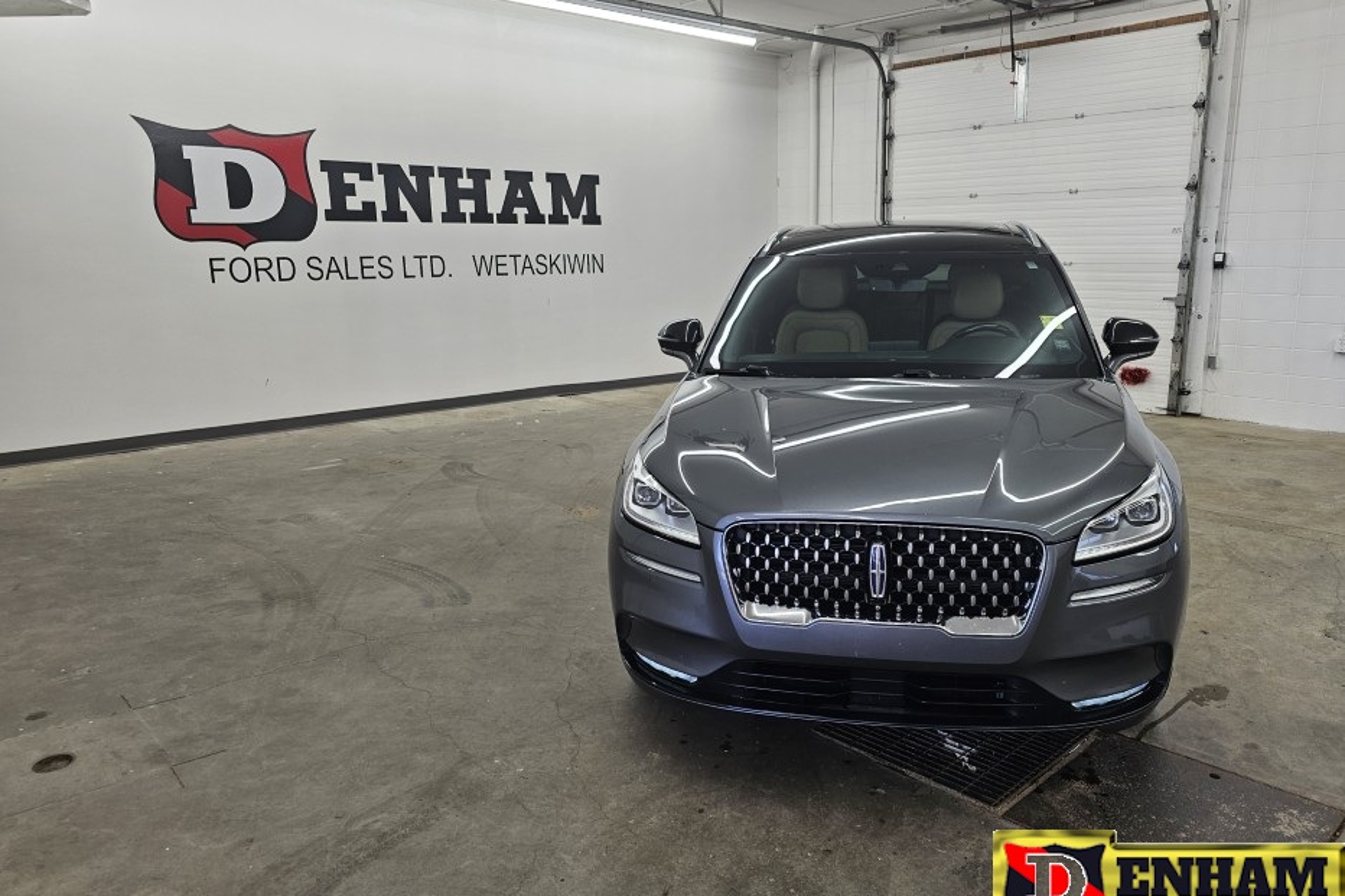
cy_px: 421
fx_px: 896
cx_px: 672
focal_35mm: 24
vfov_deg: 53.1
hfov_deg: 73.8
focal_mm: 6.3
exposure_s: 1/120
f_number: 1.7
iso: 50
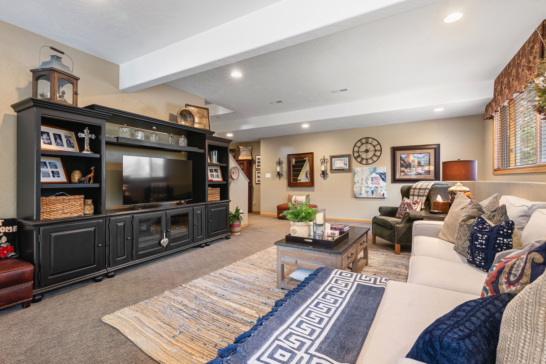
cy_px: 182
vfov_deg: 70.4
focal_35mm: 17
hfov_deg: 93.3
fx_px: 258
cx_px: 273
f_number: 9
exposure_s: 1/2
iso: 640
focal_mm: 17
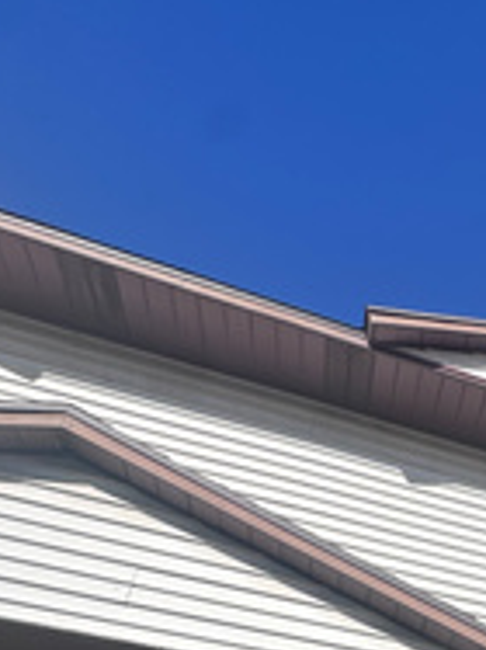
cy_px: 782
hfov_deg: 33.8
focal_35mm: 36
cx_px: 548
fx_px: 675
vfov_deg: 38.1
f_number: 2.2
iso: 50
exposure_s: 1/2506
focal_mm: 2.22
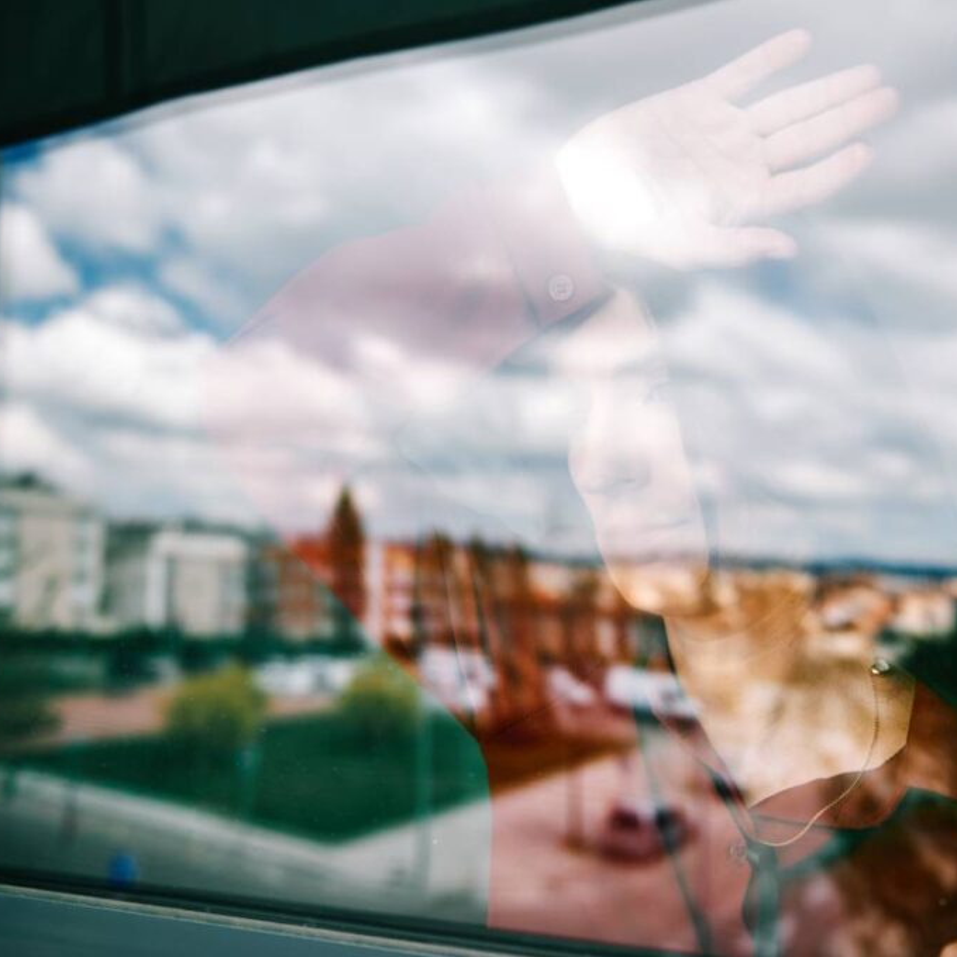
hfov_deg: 40.4
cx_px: 636
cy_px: 480
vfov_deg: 40.9
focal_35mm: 41
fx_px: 1282
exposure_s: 1/320
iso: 100
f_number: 2.8
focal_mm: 32
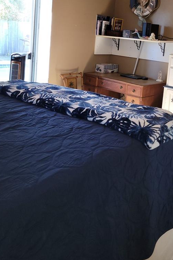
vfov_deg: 44.2
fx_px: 310
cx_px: 102
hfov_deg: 31.1
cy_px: 71
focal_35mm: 43
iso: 100
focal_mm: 5.4
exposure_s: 1/30
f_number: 1.8
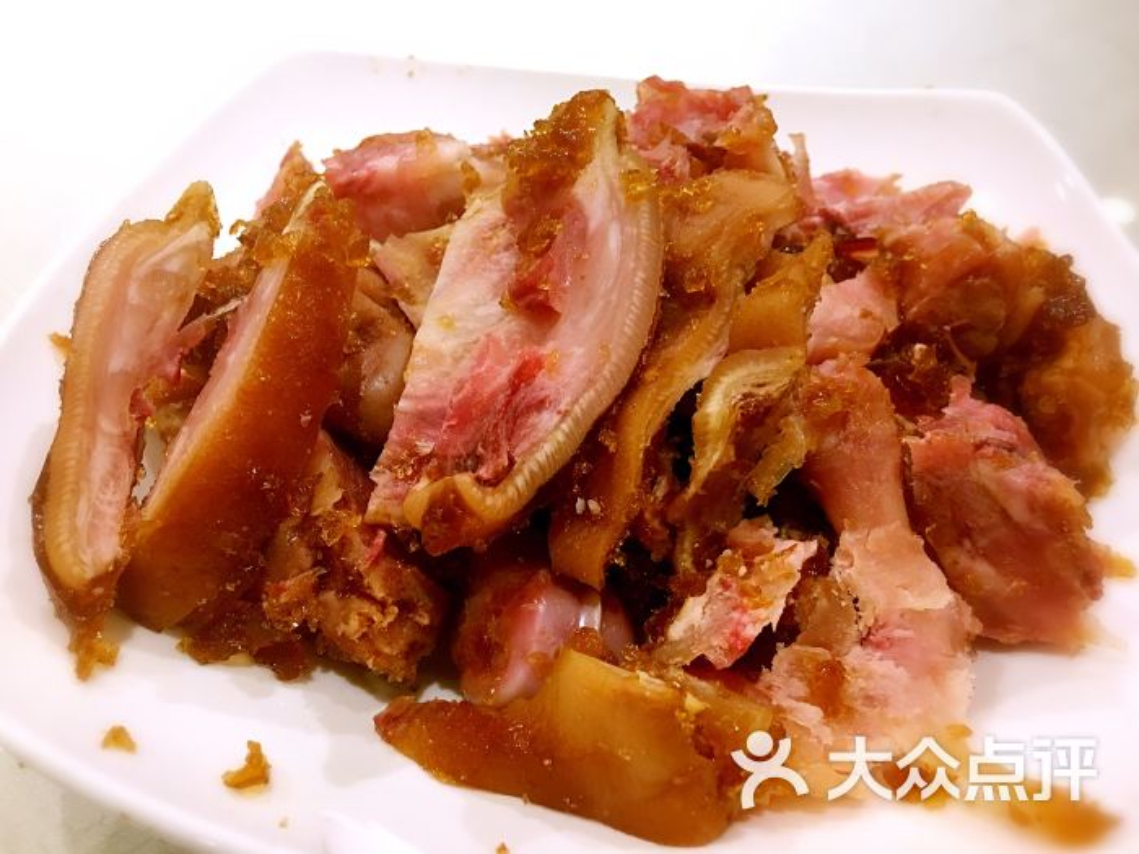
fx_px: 954
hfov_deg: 61.7
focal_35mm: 29
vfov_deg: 48.2
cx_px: 570
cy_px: 427
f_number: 2.2
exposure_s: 1/17
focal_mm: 4.15
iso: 80
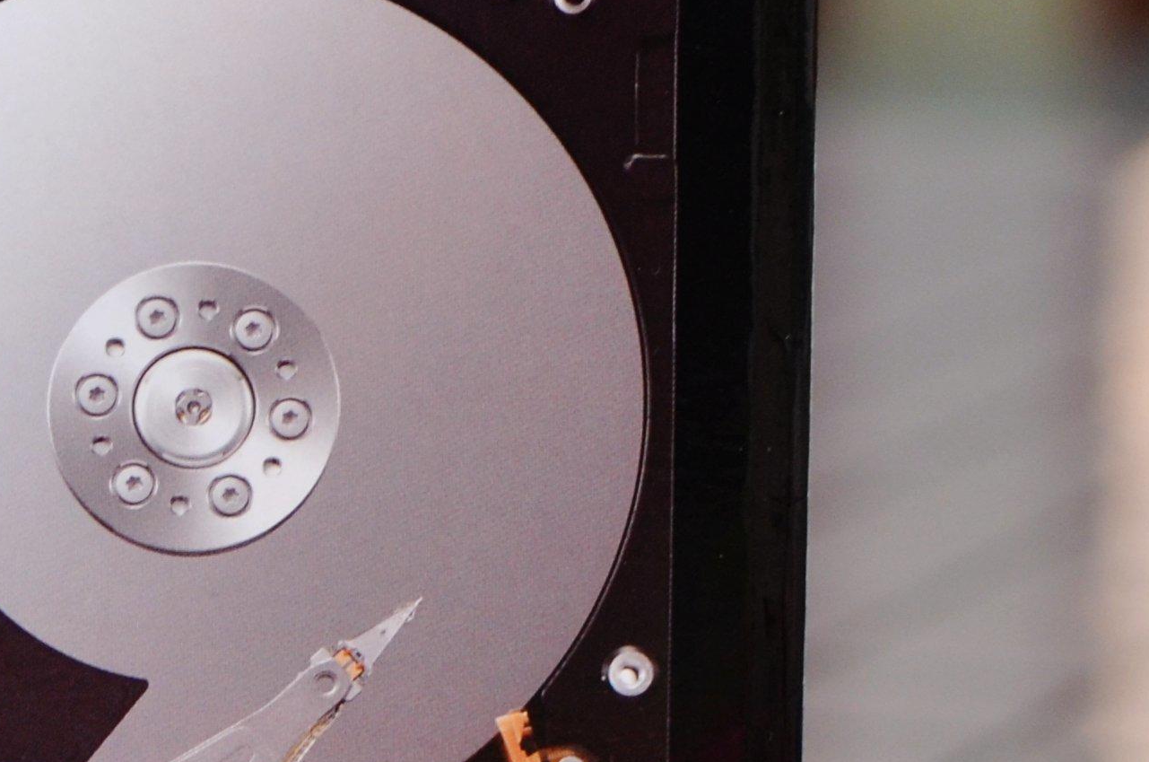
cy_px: 211
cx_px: -270
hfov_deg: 10.0
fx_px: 6433
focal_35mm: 202
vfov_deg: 6.8
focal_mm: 35
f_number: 4
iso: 400
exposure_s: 1/60
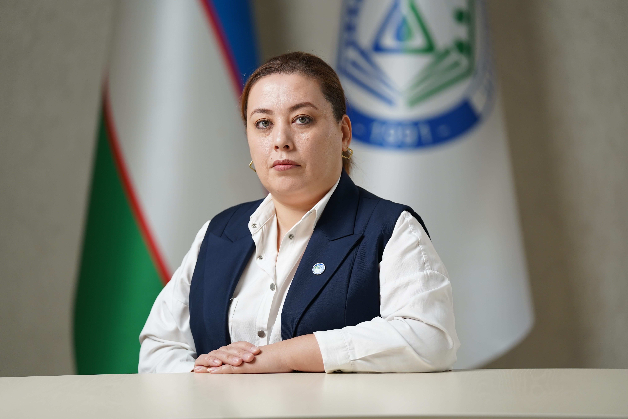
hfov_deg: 13.2
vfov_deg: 8.8
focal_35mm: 156
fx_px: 2721
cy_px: 210
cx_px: 314
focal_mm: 156
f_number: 2.8
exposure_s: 1/200
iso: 800
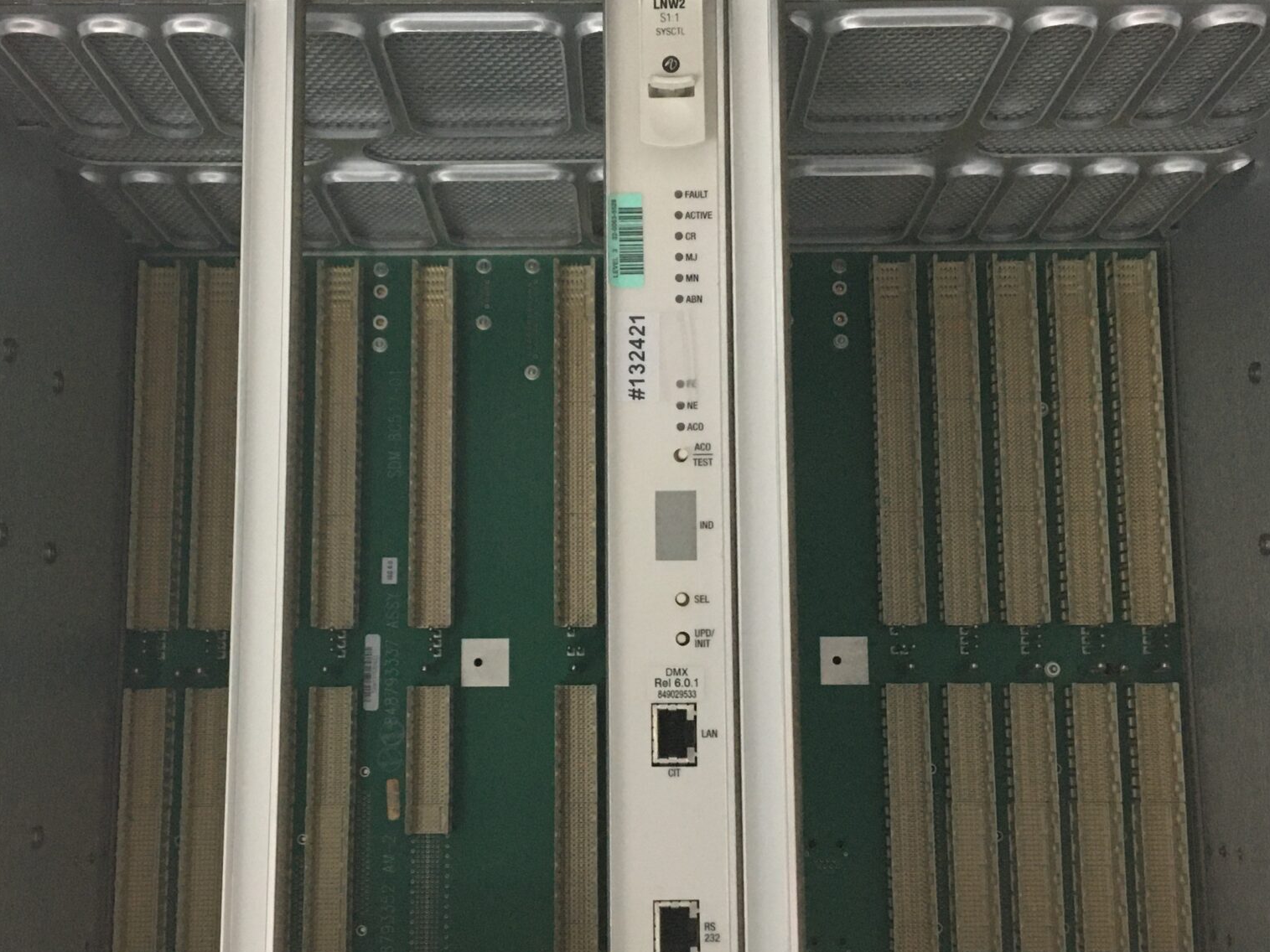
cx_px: 614
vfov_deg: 29.7
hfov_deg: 38.9
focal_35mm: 49
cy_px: 494
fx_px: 1798
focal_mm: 4.15
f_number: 2.2
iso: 200
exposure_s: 1/33
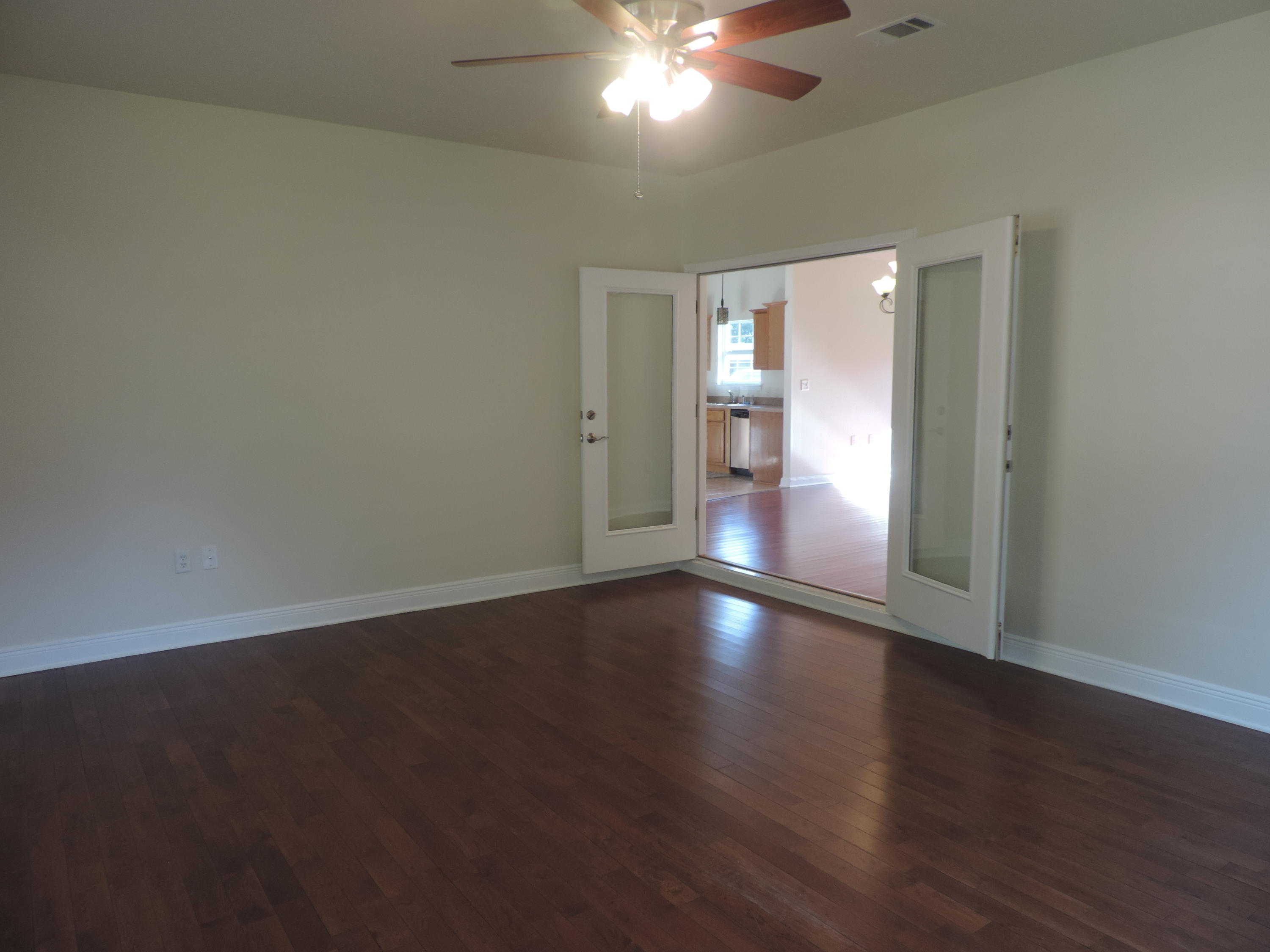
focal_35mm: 24
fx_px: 881
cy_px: 476
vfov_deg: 56.8
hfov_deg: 71.6
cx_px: 635
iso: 100
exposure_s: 1/30
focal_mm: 4.3
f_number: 3
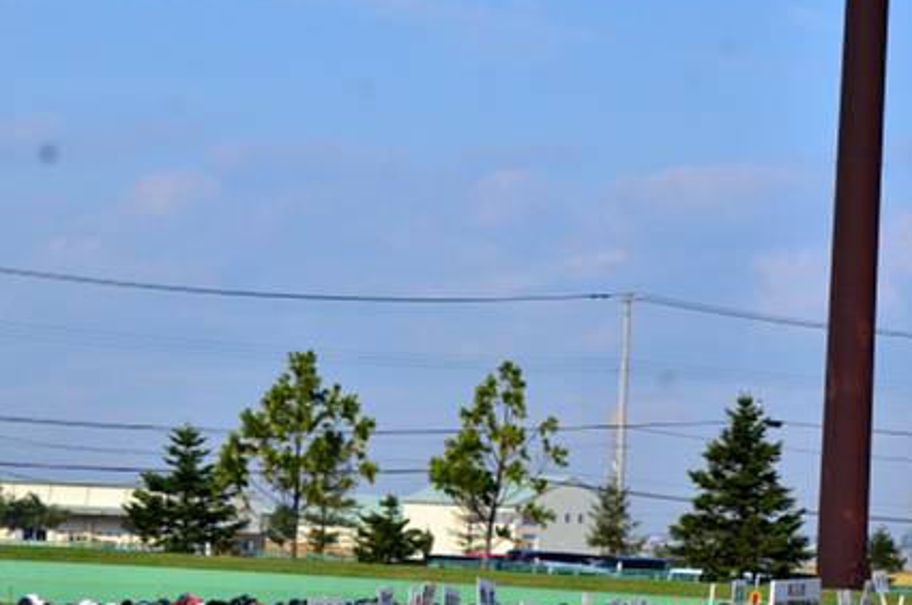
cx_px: 376
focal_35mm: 175
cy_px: 474
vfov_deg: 7.8
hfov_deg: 11.8
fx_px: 4427
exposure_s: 1/2000
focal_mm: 62
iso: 800
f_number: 10
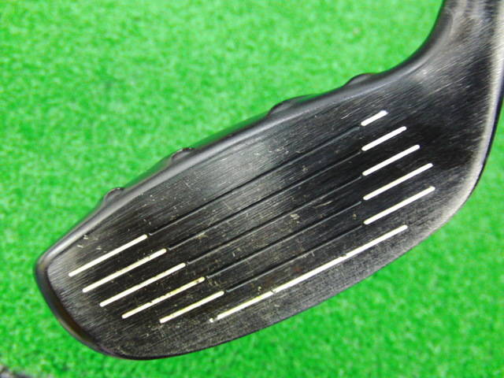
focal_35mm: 37
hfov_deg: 50.1
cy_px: 189
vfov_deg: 38.7
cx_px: 252
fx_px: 539
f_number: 3.6
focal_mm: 6.42
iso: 400
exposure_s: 1/13
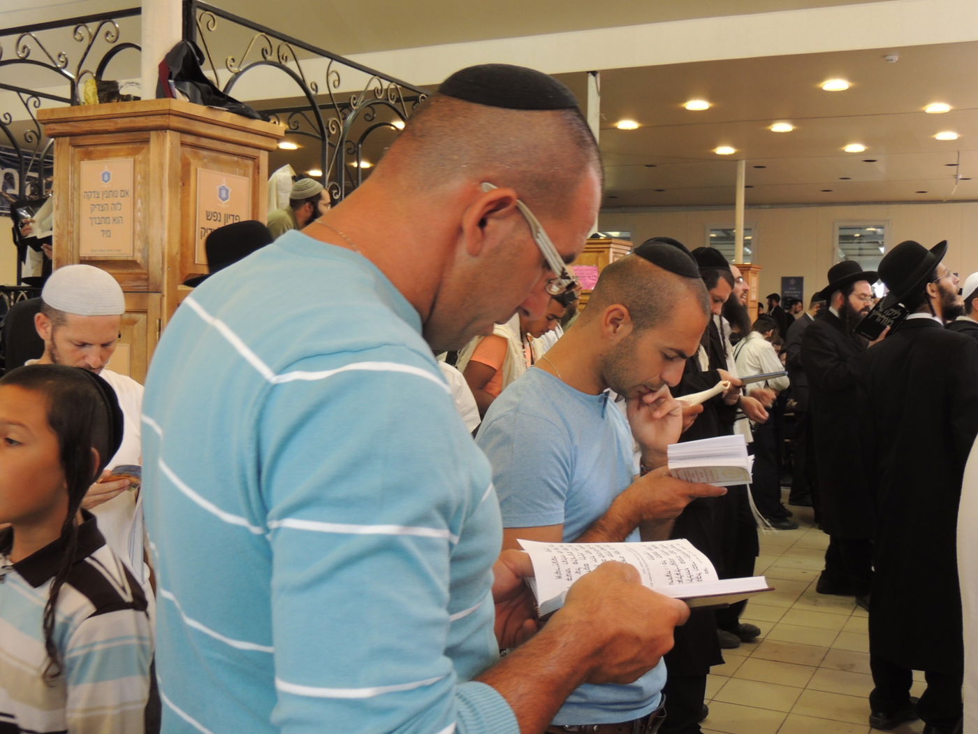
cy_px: 367
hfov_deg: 46.8
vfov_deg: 36.0
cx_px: 489
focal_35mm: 40
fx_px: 1130
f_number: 3.3
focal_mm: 7.1
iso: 200
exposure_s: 1/50
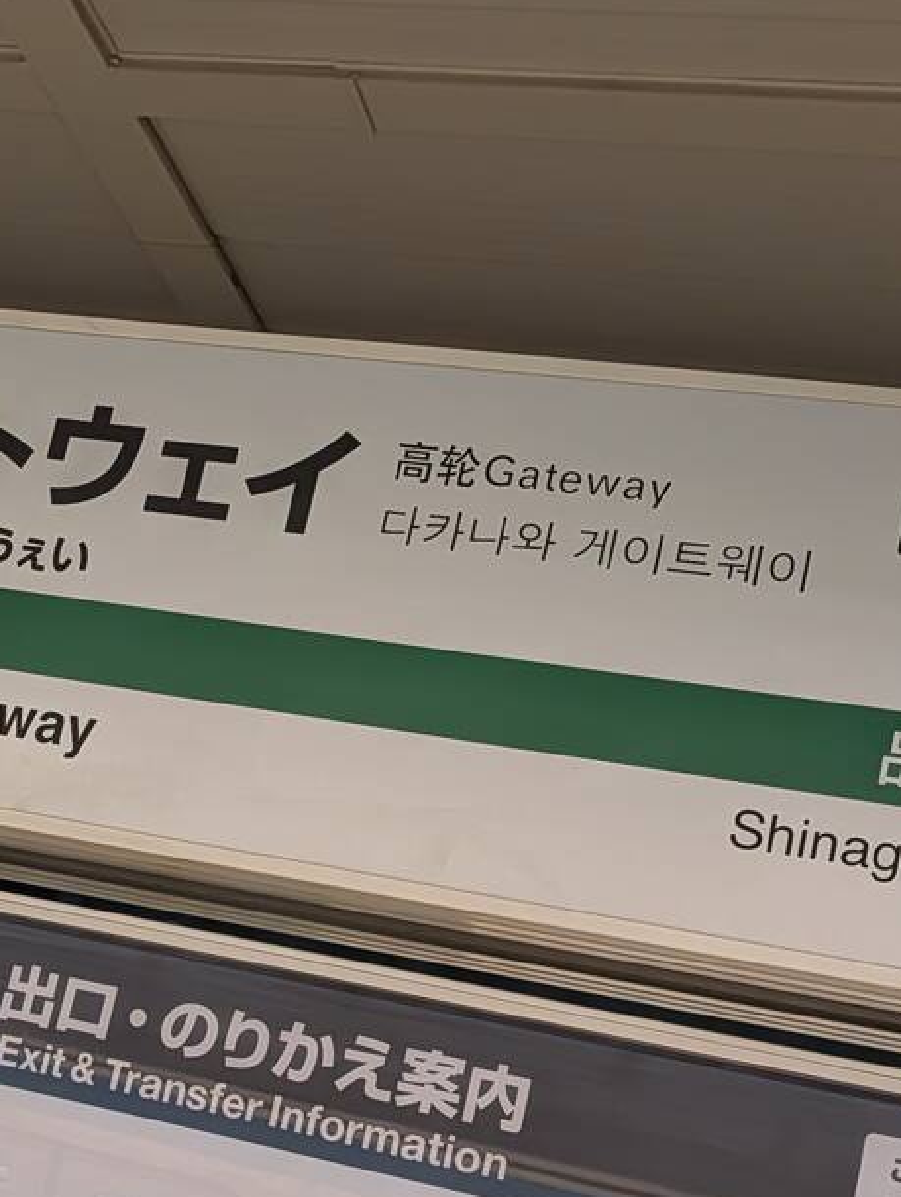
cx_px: 68
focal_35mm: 63
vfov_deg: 30.5
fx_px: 2182
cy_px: 803
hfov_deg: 22.7
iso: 1165
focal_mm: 6.9
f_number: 1.68
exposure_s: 1/255
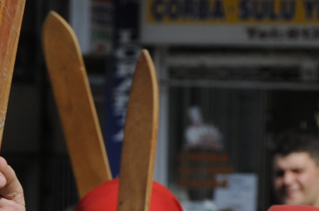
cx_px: 14
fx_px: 4698
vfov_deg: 2.6
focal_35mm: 531
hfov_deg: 3.9
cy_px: 366
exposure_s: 1/500
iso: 320
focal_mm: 95
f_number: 11
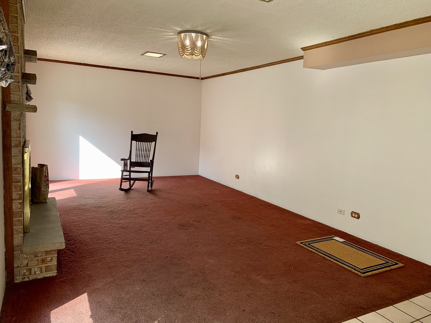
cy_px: 162
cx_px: 216
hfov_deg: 67.3
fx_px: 324
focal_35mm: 26
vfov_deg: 53.1
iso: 40
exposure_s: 1/122
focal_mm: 4.25
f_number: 1.8
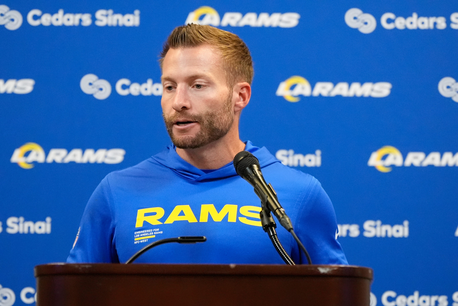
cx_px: 229
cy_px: 153
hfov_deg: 9.3
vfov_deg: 6.3
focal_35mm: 220
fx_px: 2801
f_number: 2.8
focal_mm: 147
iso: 8000
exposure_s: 1/500
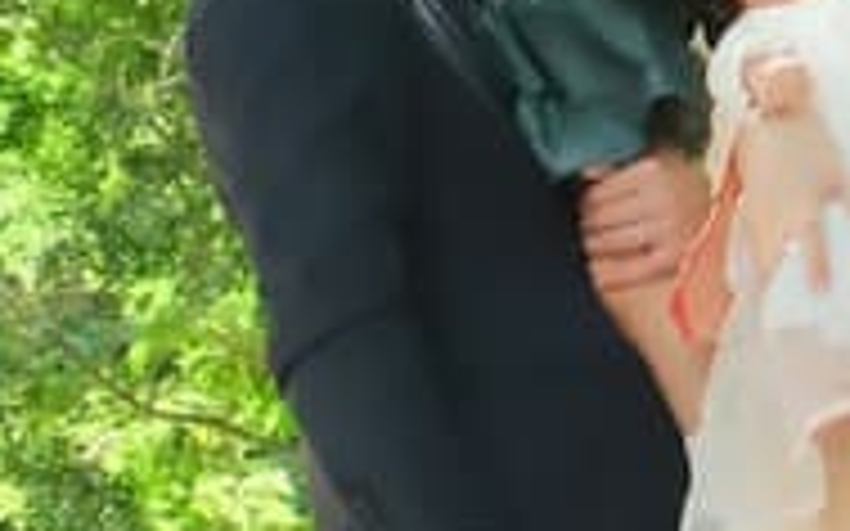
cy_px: -1330
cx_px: 854
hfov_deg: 5.8
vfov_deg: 3.5
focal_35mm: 364
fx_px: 8430
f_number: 6.3
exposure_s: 1/250
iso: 3200
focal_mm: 31
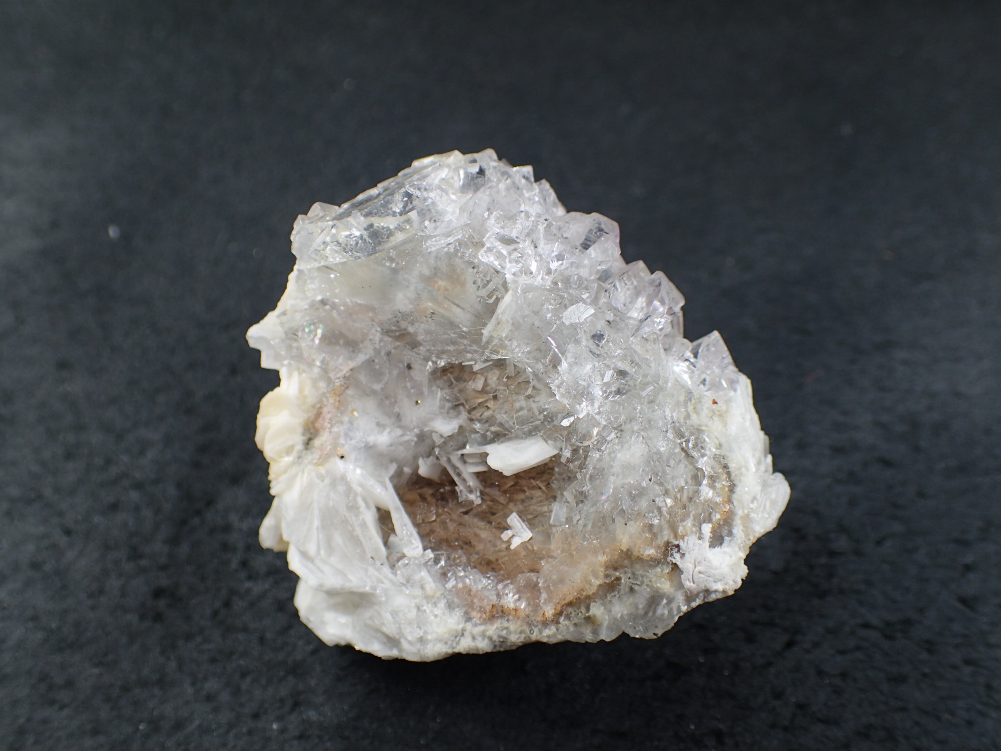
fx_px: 1012
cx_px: 500
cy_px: 376
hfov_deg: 52.6
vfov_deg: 40.7
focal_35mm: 35
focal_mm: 6.42
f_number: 2.6
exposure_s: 1/200
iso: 100
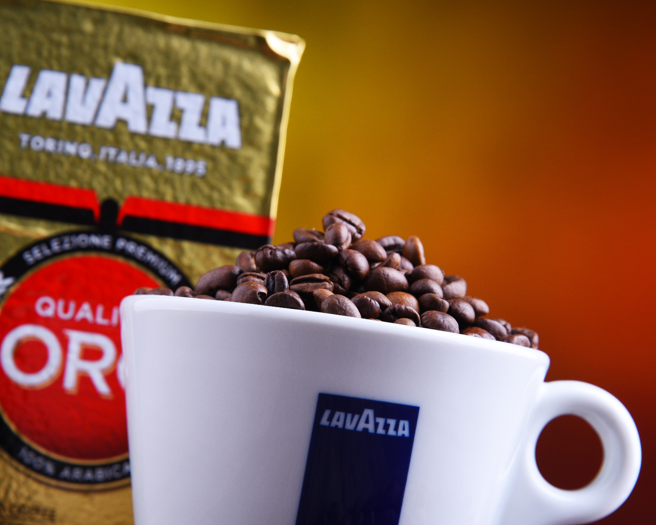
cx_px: 321
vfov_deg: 4.0
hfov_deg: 5.0
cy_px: 282
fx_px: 7514
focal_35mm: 387
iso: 100
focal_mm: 300
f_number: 11
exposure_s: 1/125
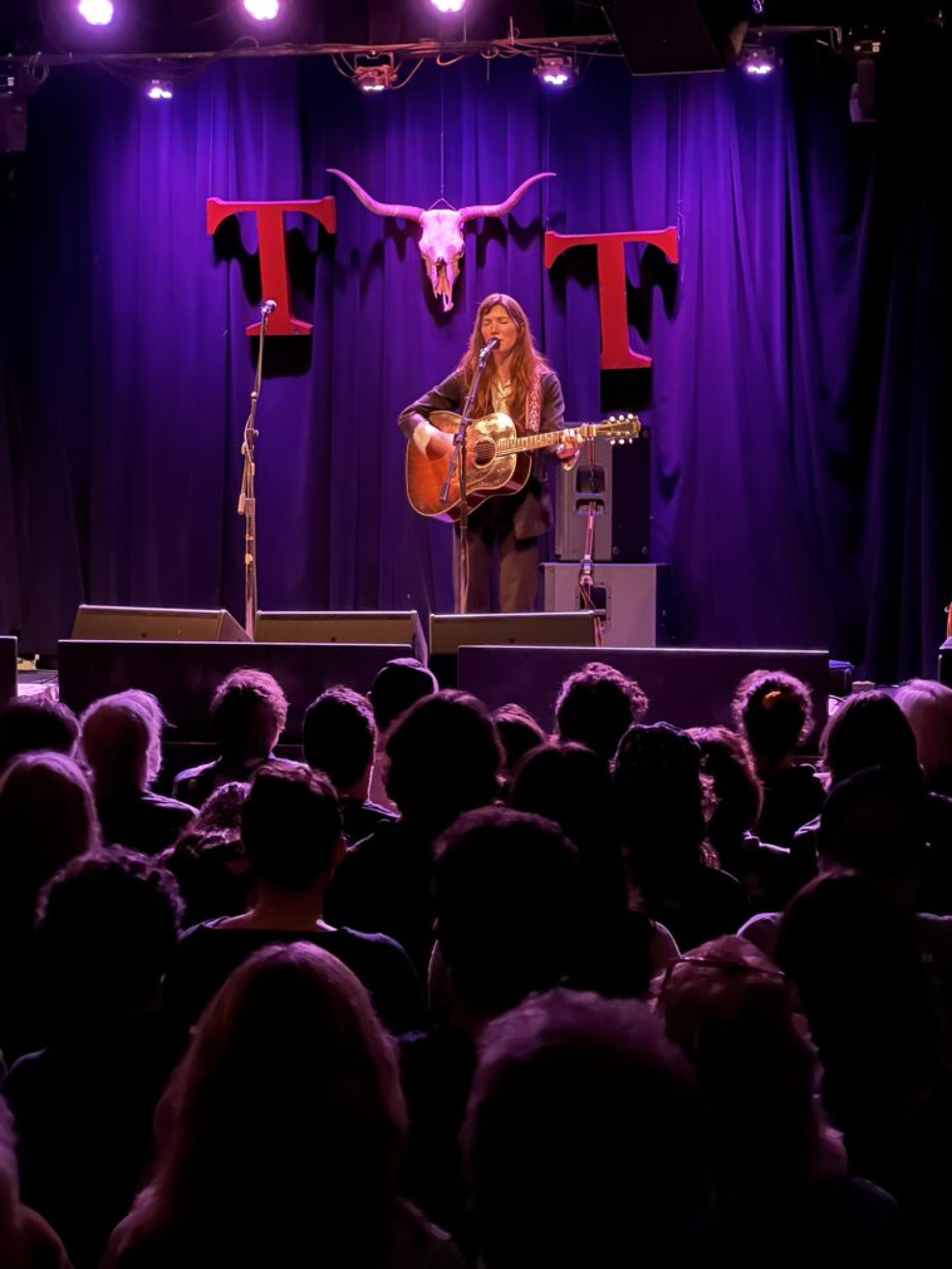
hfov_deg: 18.9
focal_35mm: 78
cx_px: 476
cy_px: 629
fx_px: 2861
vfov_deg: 25.0
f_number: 2.8
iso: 1250
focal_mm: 9
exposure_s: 1/8
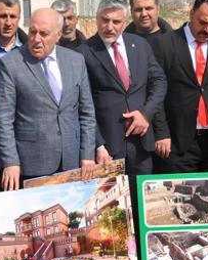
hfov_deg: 13.1
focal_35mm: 116
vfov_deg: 16.6
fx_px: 893
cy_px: 106
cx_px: 12
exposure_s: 1/400
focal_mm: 34
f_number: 10
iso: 200
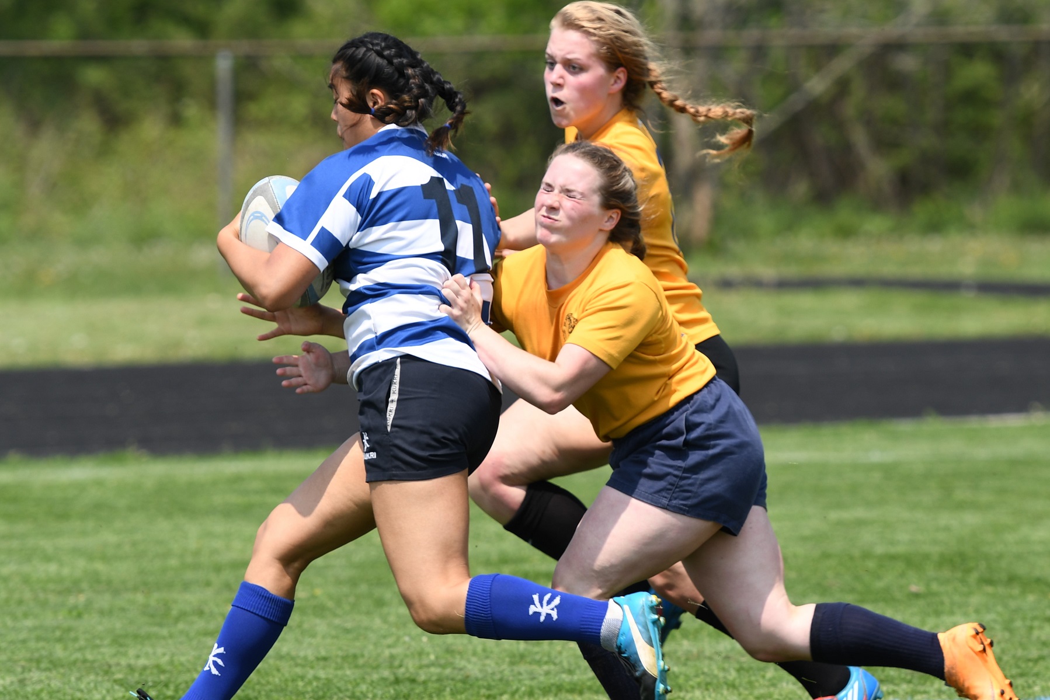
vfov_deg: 5.1
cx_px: 525
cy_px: 350
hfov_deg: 7.6
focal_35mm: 270
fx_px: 7875
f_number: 4
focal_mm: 180
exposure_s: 1/1000
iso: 110
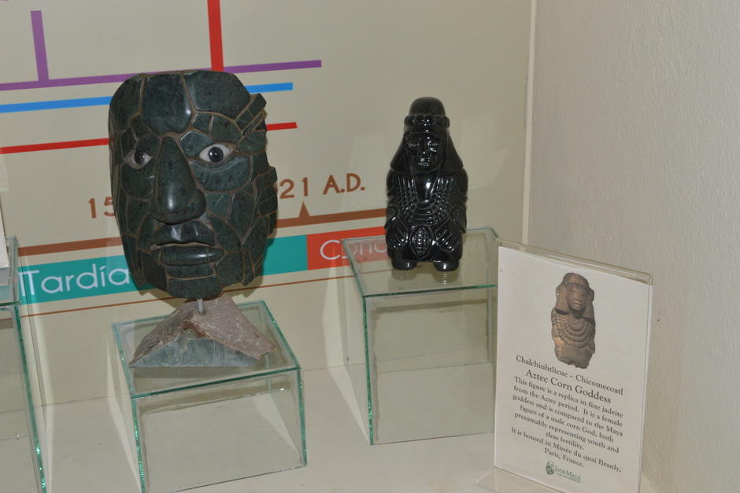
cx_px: 370
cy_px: 246
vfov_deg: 23.8
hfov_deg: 35.0
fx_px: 1172
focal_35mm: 57
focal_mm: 38
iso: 800
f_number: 8
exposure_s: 1/125
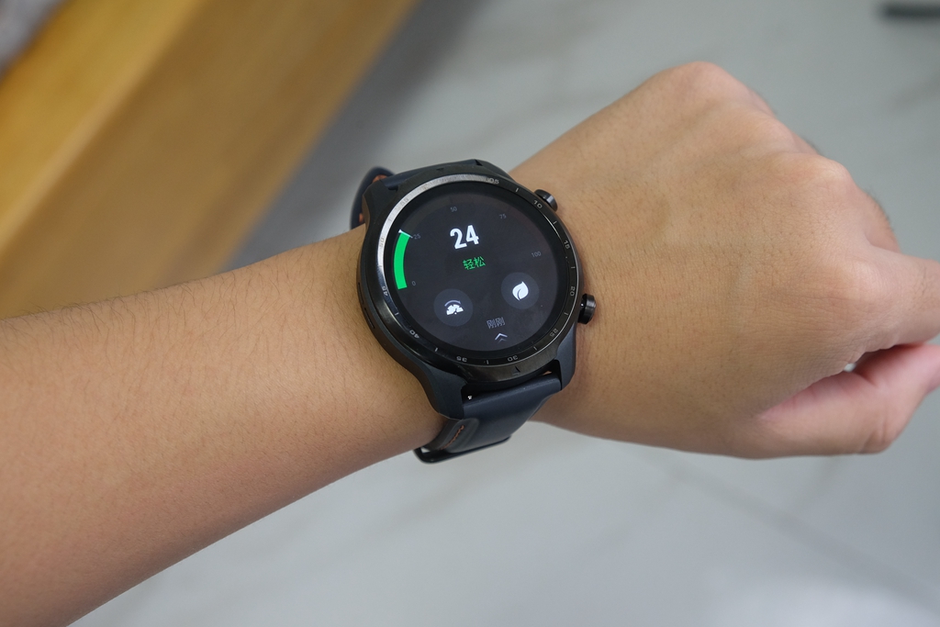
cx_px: 470
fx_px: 1175
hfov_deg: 43.6
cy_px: 314
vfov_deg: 29.9
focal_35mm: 45
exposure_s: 1/58
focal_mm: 30.2
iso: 800
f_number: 5.6
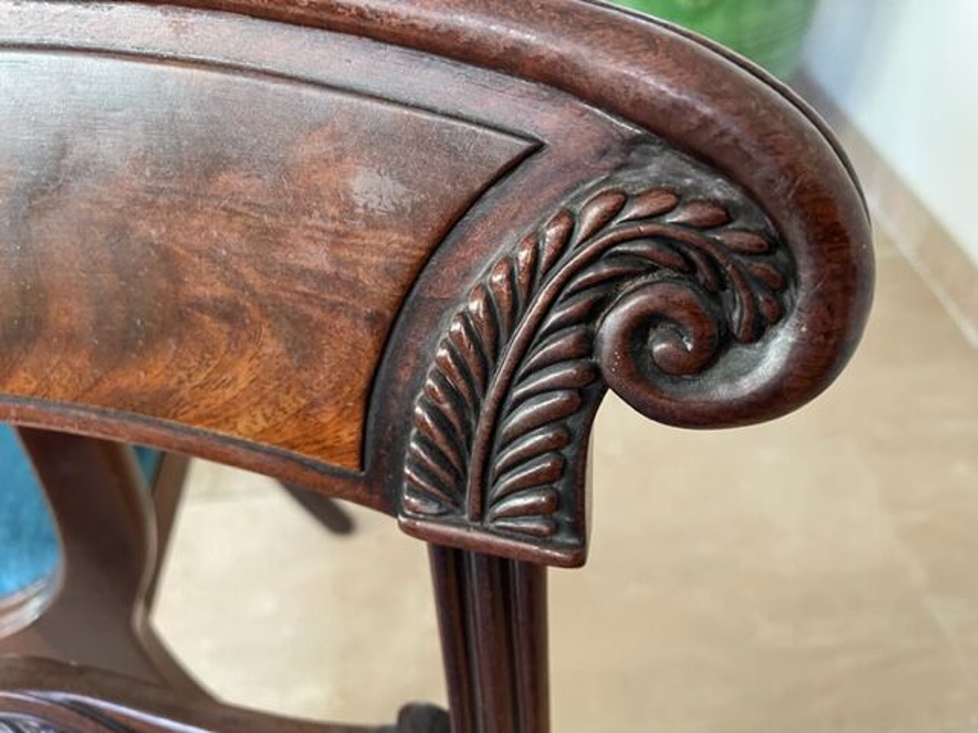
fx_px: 735
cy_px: 366
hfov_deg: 67.3
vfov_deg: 53.1
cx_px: 489
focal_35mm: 26
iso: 320
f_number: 1.6
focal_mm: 4.2
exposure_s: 1/60
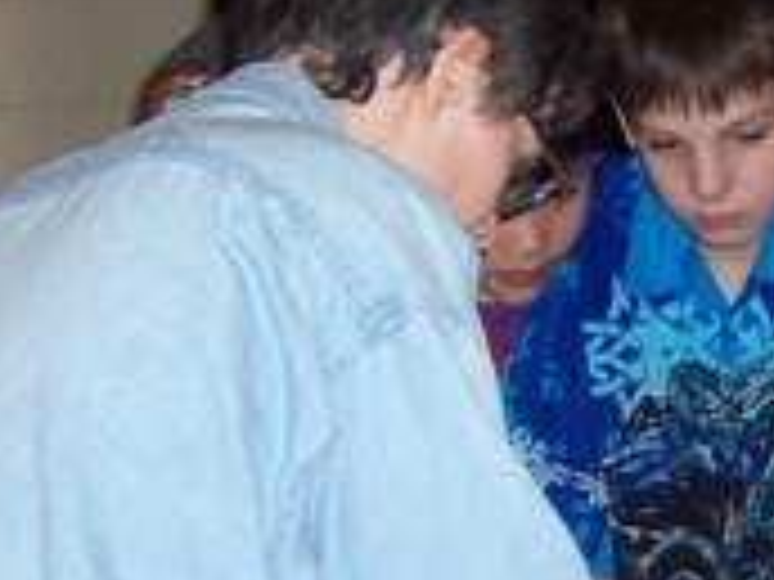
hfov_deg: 14.2
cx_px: 963
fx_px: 2996
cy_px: 481
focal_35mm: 134
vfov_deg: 11.0
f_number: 2.8
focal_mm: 5.6
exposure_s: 1/60
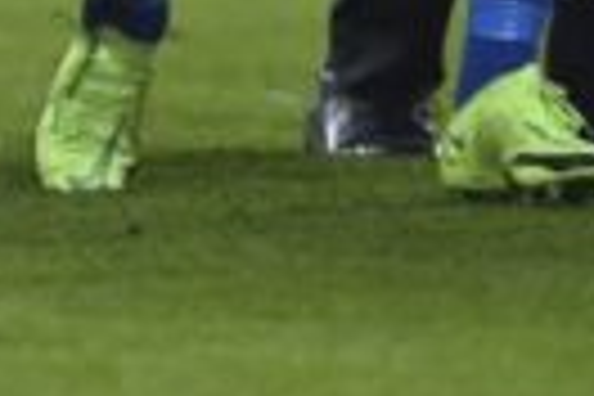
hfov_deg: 0.8
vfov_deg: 0.5
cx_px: -184
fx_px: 43540
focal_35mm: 2639
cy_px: -594
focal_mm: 500
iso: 3200
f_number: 4
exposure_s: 1/1250
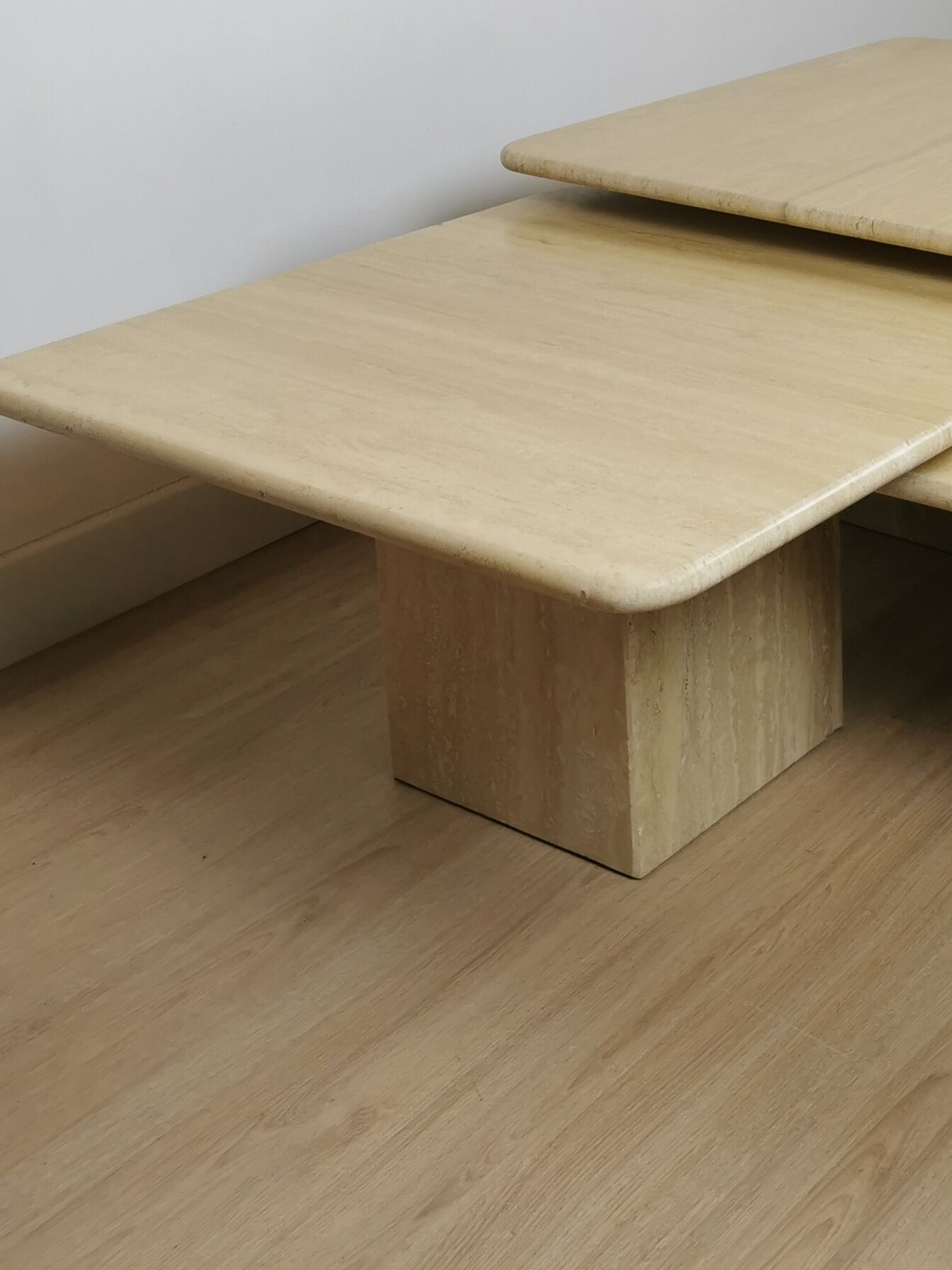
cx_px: 919
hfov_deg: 25.4
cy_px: 158
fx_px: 2017
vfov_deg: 33.3
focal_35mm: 55
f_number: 1.6
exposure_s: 1/100
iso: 50
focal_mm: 5.56
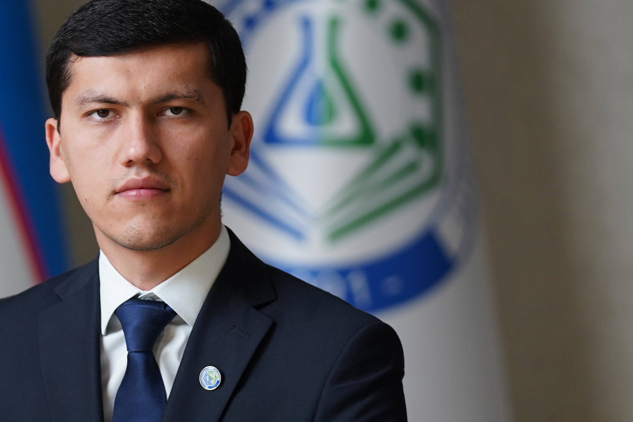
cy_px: 303
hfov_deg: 7.5
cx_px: 124
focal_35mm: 273
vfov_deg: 5.0
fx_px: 4800
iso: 1600
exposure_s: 1/400
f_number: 2.8
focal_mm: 127
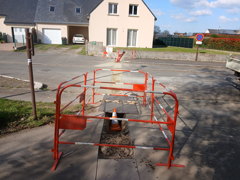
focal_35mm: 26
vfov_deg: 53.1
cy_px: 90
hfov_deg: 67.3
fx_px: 180
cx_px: 120
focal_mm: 3.98
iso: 20
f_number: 1.8
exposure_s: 1/507
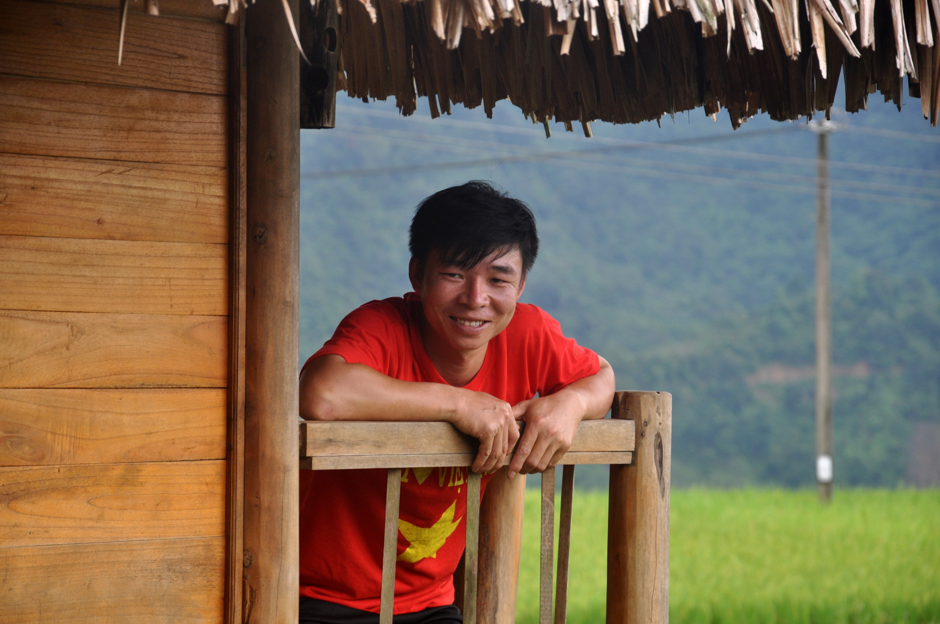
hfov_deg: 13.1
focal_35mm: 158
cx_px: 470
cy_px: 312
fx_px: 4107
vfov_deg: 8.7
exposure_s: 1/250
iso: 320
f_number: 5.6
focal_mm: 105
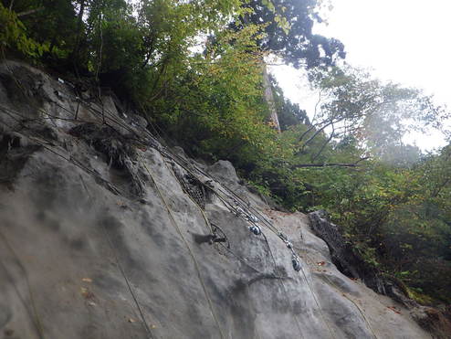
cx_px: 226
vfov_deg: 41.8
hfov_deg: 53.9
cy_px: 170
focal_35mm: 34
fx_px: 443
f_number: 3.8
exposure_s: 1/60
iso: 250
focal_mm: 6.1
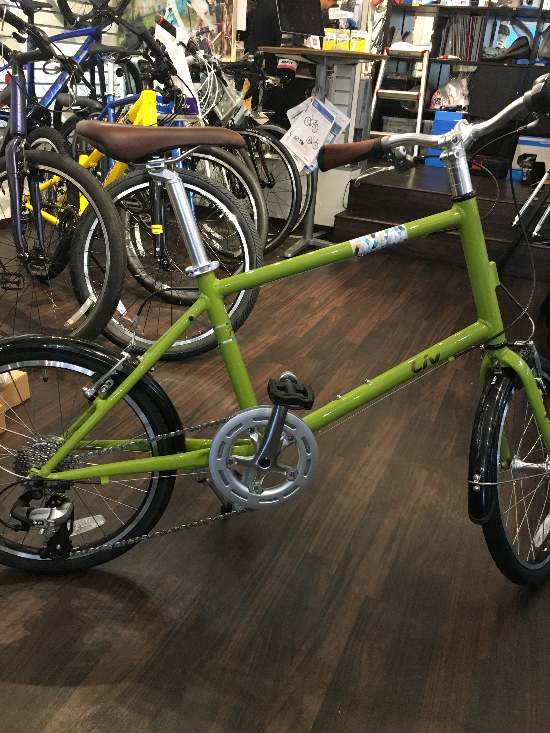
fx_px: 614
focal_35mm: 29
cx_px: 275
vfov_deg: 61.7
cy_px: 366
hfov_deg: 48.2
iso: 200
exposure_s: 1/15
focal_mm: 4.15
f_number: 2.2
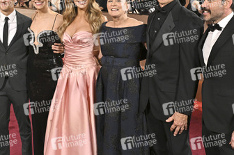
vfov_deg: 28.4
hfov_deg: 42.0
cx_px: 120
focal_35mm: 47
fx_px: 305
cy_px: 55
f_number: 5.6
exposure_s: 1/320
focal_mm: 35
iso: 2500
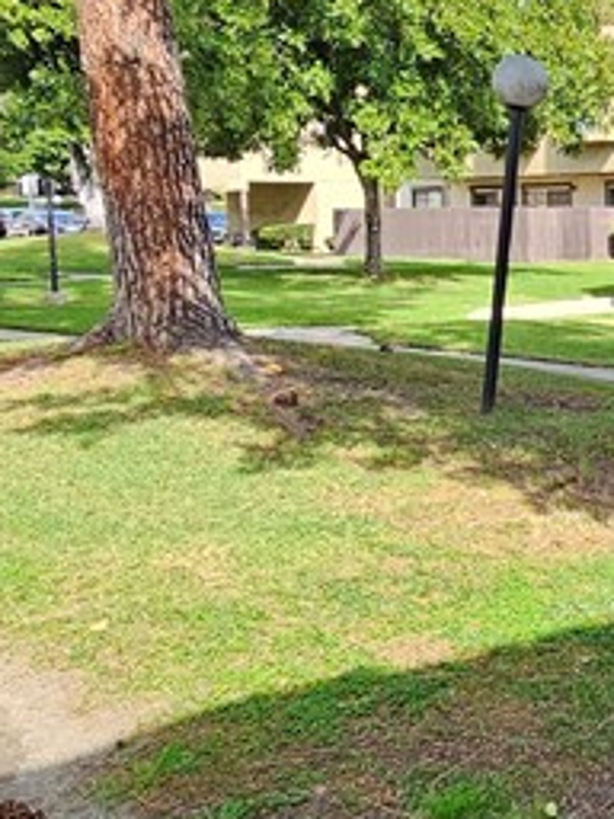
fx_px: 1230
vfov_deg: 36.8
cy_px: 365
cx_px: 838
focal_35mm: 52
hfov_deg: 24.0
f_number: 2.2
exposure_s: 1/511
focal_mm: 2.2
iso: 50
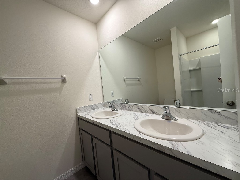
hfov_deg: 102.1
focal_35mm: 14
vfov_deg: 85.7
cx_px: 120
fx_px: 97
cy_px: 90
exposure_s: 1/120
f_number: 2.2
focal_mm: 2.22
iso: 125
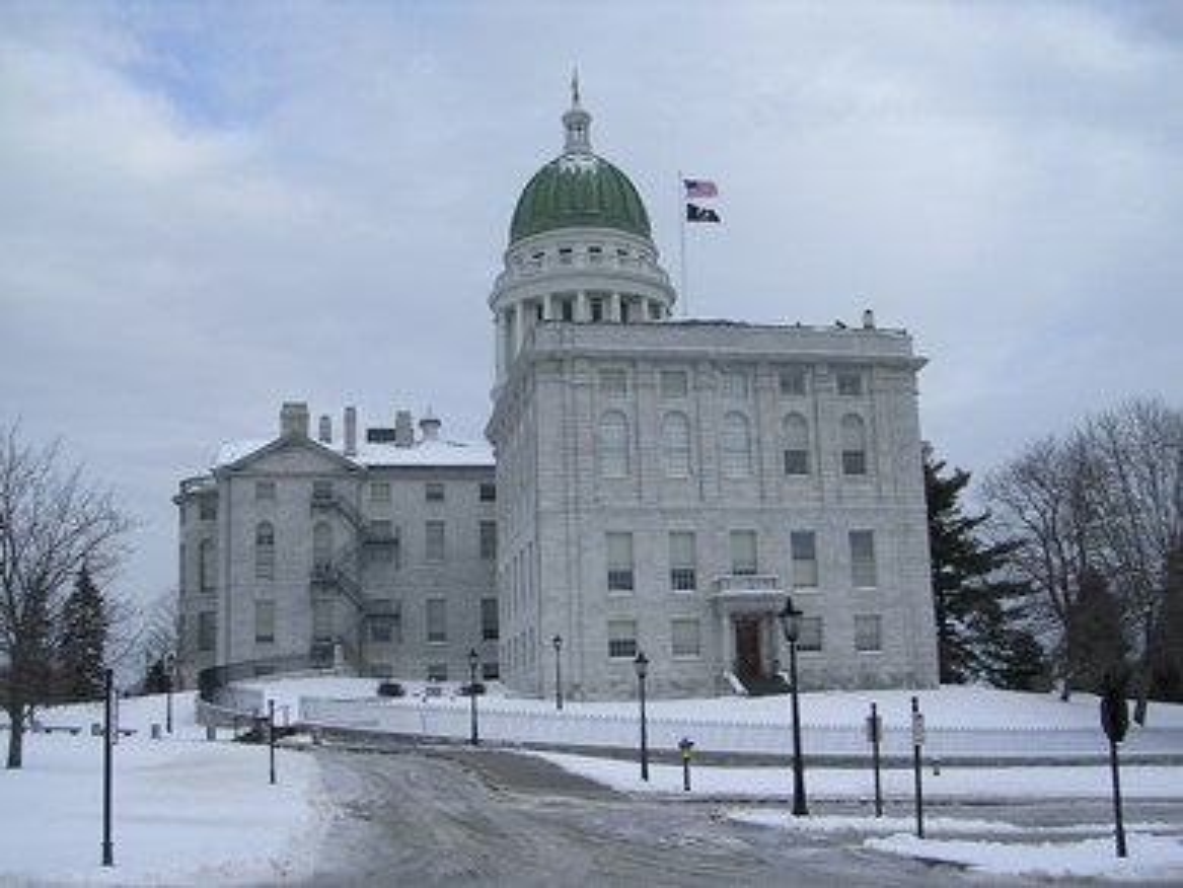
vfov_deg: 37.7
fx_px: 1299
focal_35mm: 38
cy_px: 444
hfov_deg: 49.0
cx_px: 592
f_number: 2.8
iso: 100
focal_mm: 5.8
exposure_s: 1/600
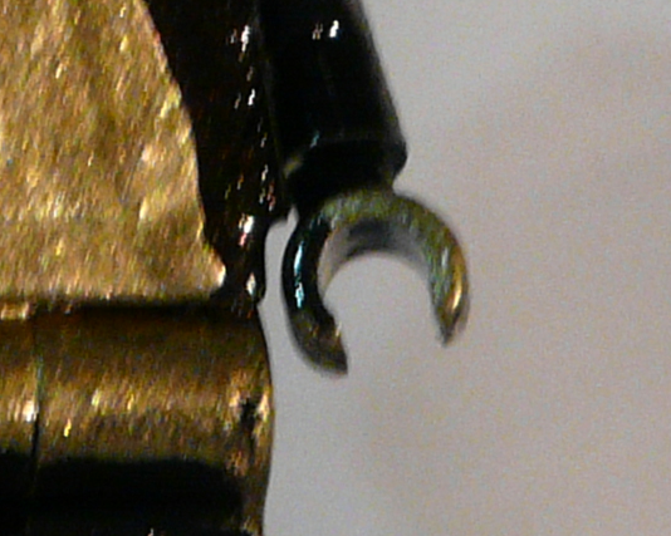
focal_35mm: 1587
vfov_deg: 1.0
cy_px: -94
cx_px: 166
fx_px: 31510
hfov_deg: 1.2
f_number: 3.6
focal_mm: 43.7
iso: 200
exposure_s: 1/8
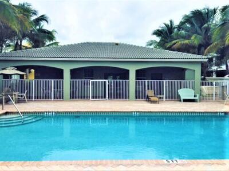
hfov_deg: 61.7
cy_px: 86
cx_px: 114
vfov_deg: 48.2
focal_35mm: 29
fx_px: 192
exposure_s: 1/1980
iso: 32
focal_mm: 4.15
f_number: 2.2
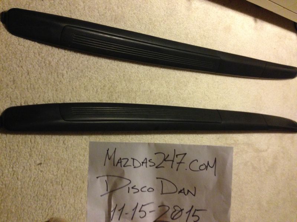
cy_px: 111
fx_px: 283
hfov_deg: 55.4
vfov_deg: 42.9
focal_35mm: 33
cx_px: 148
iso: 320
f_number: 2.4
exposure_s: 1/20
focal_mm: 4.12
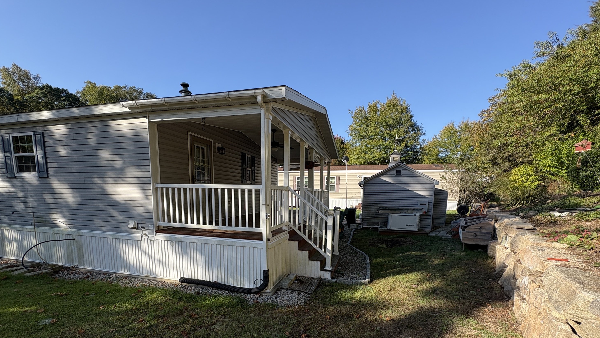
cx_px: 296
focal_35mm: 16
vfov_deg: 65.4
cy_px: 223
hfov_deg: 99.4
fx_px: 255
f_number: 2.2
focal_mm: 2.22
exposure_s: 1/849
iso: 64
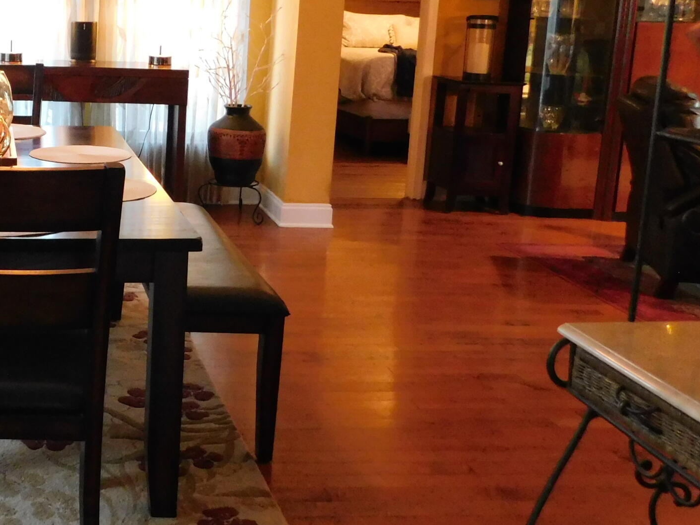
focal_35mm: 49
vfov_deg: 29.4
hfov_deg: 35.6
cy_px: 162
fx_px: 991
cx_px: 21
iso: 640
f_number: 3
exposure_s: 1/8
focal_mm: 4
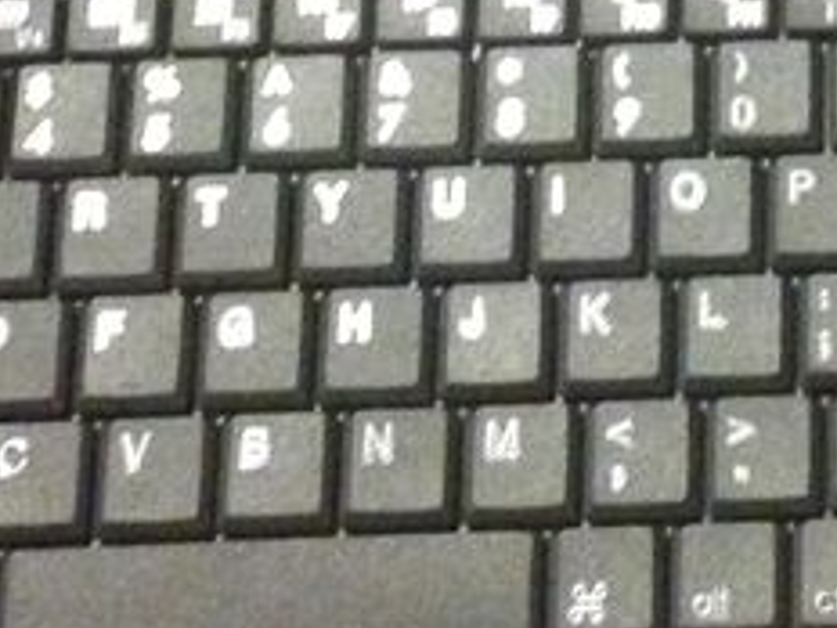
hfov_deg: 11.2
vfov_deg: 8.3
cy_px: -563
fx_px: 4135
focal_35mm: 171
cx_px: 1111
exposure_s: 1/15
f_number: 2.4
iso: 640
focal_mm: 4.13
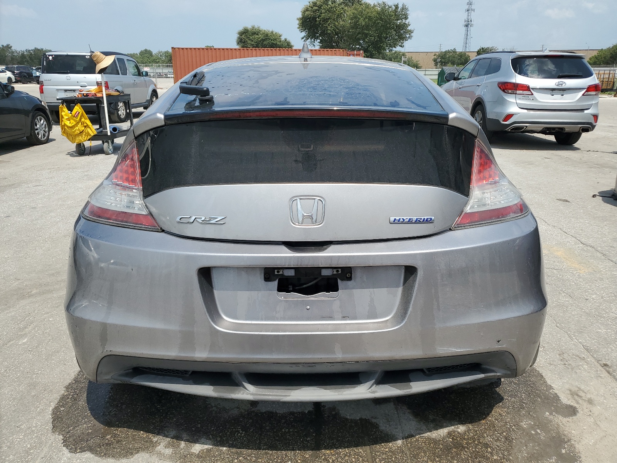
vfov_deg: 53.1
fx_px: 463
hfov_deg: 67.3
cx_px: 308
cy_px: 232
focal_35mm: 26
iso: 50
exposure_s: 1/3333
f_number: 1.5
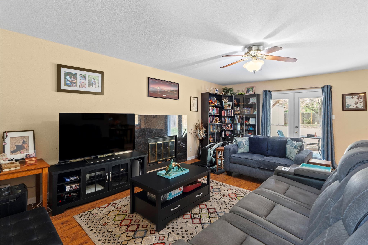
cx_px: 184
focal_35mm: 17
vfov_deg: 69.6
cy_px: 122
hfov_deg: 92.4
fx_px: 176
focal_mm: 11.5
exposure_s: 6
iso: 250
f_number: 11
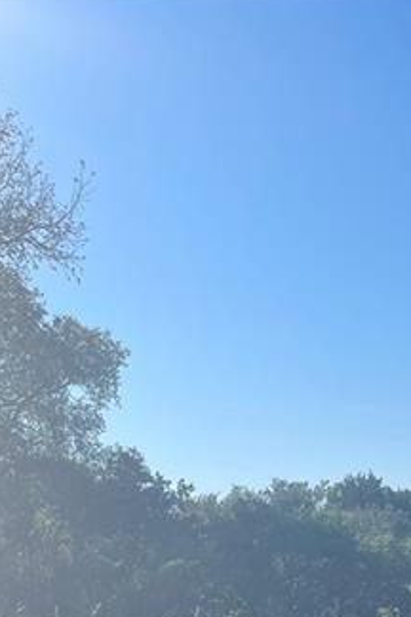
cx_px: 421
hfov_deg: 20.5
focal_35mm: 64
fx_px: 1096
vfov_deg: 27.9
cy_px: 720
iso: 32
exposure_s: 1/4348
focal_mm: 5.1
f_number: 1.6
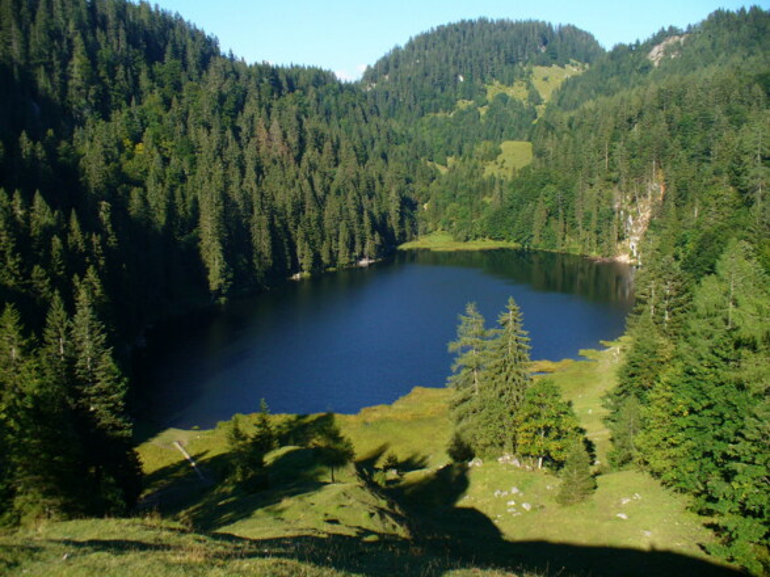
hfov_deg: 50.1
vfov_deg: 38.7
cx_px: 385
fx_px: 823
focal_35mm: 37
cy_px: 288
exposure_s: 1/160
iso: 80
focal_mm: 6.1
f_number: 5.6
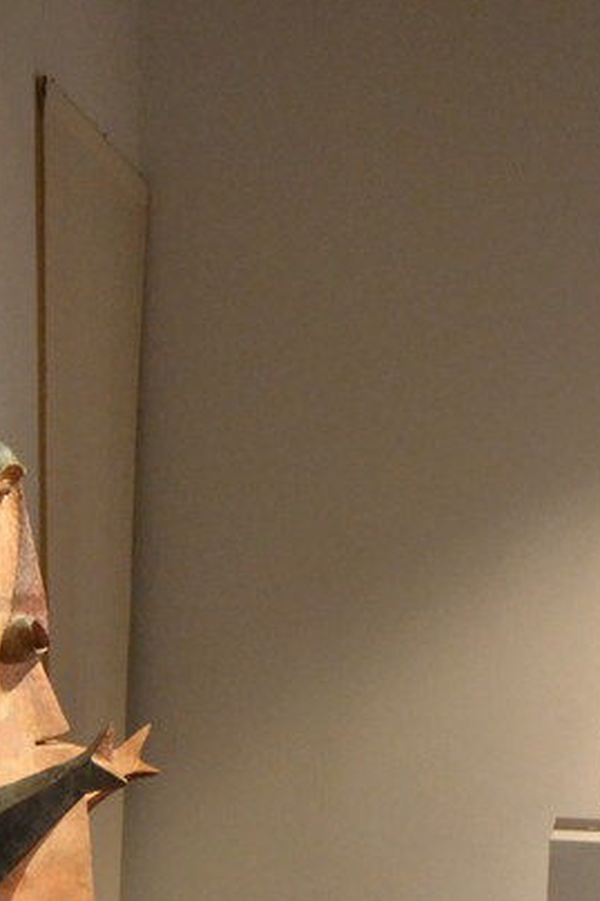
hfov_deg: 12.8
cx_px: 364
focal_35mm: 107
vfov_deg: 18.9
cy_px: 716
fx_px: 2677
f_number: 4.2
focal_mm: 30
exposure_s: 1/40
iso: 3200
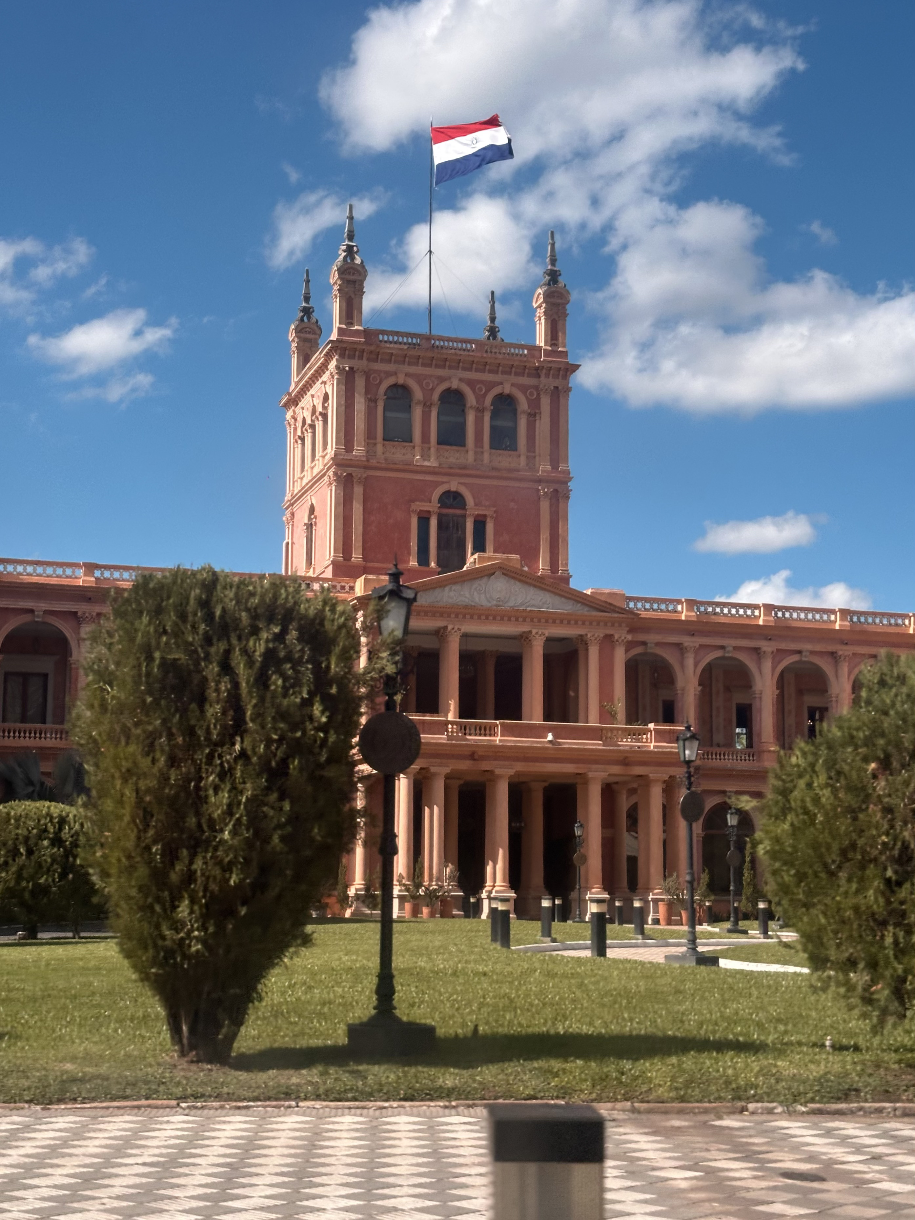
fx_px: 1692
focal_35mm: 48
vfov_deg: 39.7
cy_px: 610
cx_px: 458
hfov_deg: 30.3
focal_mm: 6.86
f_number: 1.78
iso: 50
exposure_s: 1/192
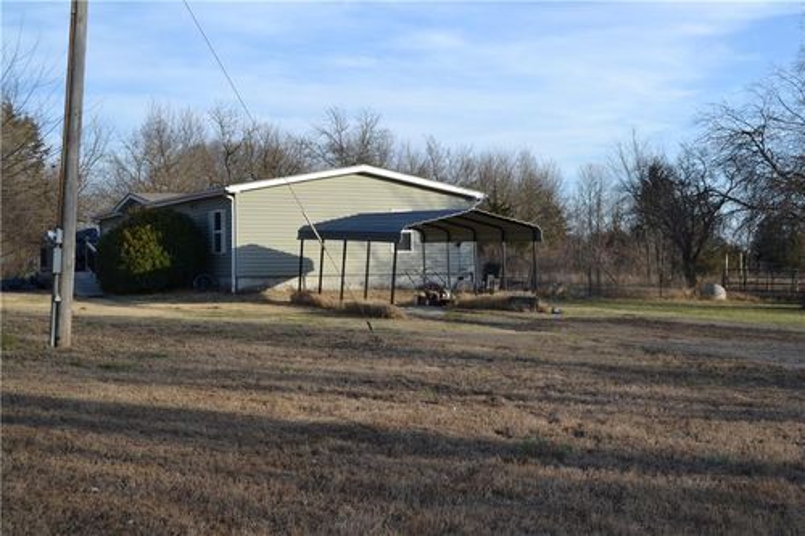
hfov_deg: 43.6
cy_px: 268
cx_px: 402
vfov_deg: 29.8
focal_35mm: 45
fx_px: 1006
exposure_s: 1/160
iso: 100
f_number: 6.3
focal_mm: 30
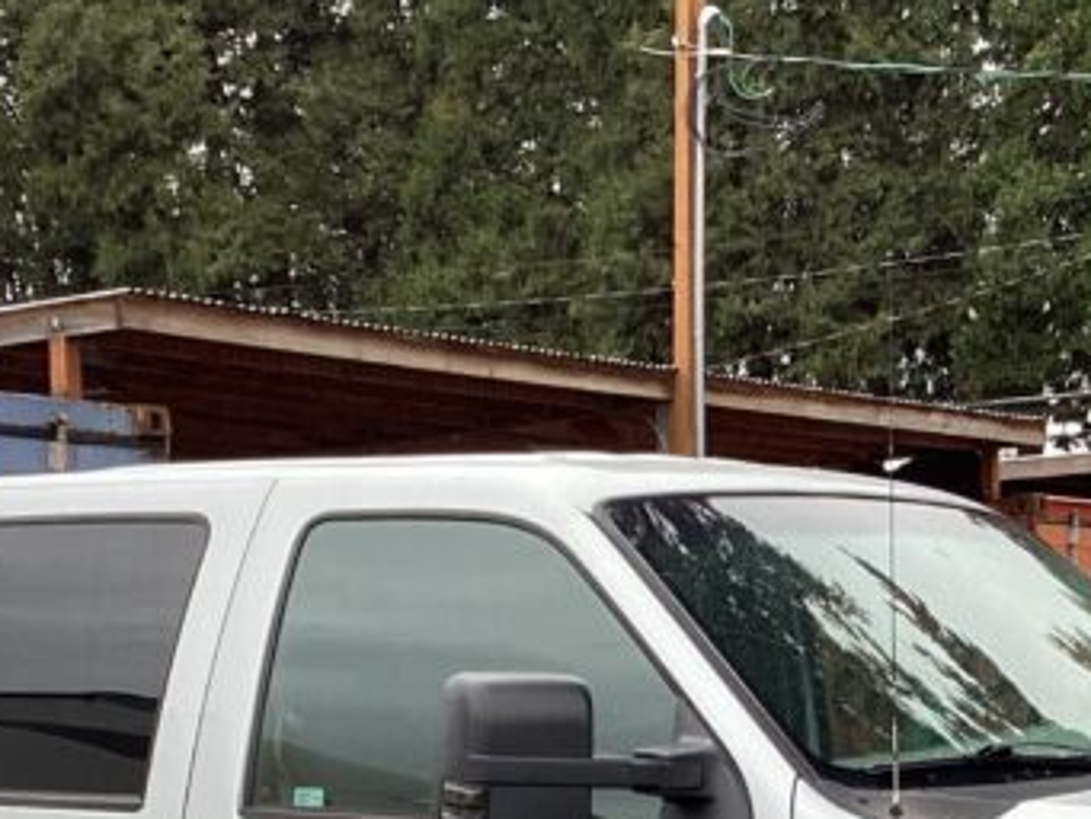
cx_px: 617
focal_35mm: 93
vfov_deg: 15.2
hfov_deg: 21.1
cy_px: 1069
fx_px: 2932
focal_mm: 3.3
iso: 25
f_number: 2.4
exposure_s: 1/120
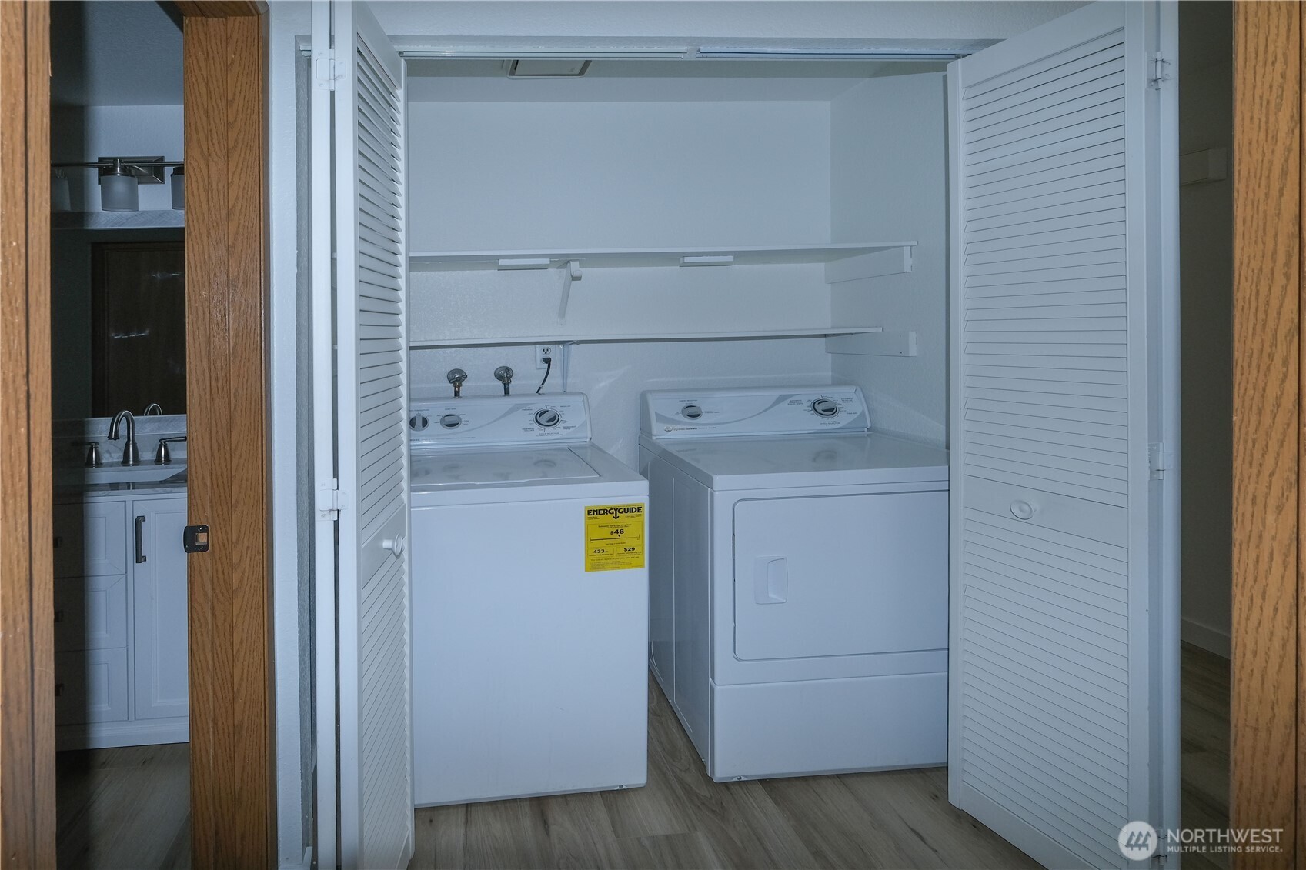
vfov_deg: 77.3
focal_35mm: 15
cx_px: 653
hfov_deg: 100.4
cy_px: 435
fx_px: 544
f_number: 7.1
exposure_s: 1/60
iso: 500
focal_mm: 10
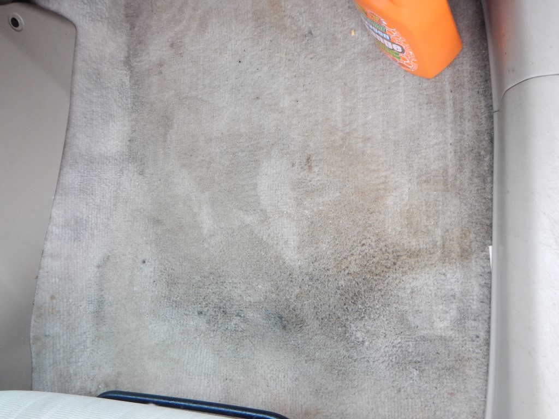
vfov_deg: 42.9
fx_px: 533
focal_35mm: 33
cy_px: 210
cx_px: 280
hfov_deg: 55.4
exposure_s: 1/30
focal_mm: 5.9
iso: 320
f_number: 3.9
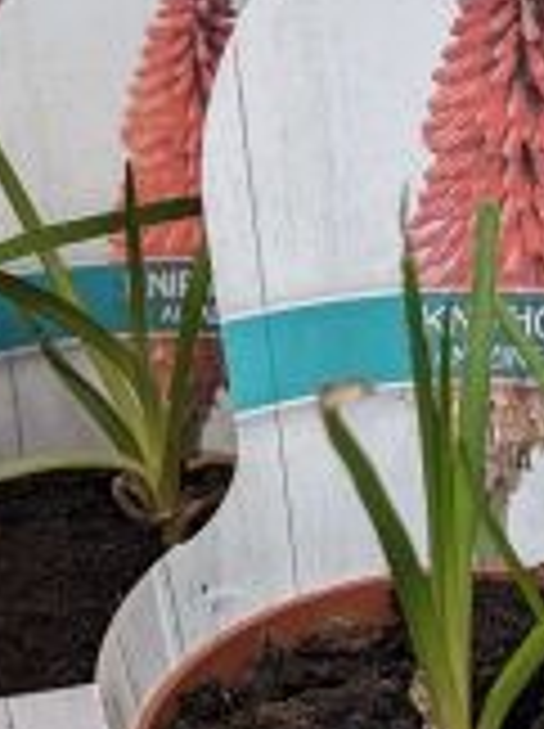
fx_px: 1870
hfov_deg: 16.3
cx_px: 508
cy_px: 238
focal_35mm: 89
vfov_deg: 21.9
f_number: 1.85
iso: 39
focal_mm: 6.81
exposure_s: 1/1414
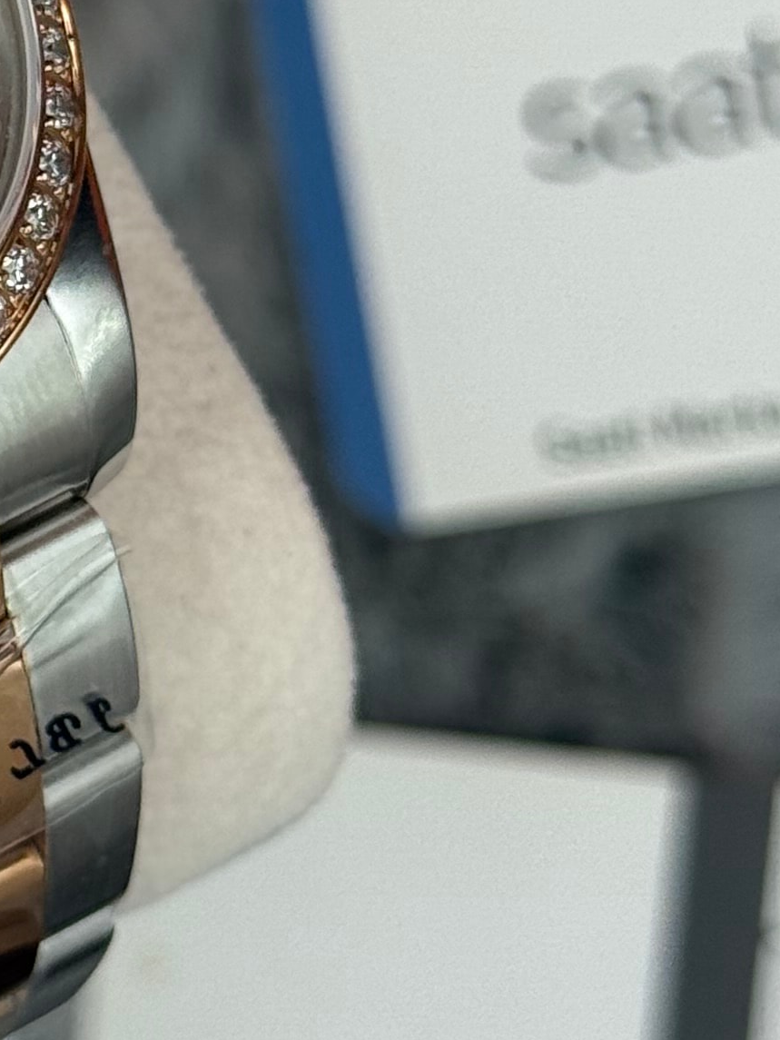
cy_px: 200
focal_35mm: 169
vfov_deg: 11.6
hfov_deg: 8.5
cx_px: -504
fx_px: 5076
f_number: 1.78
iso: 64
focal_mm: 6.76
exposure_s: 1/1055
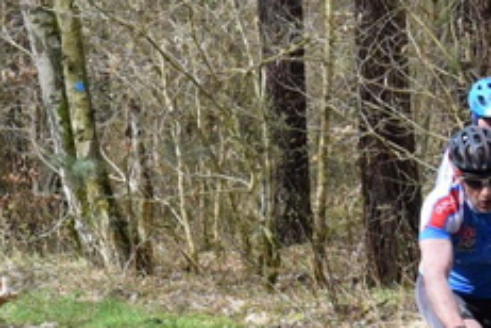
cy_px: 209
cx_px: 653
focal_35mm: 319
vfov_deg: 4.3
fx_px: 4350
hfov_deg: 6.4
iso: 4000
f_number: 8
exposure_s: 1/2000
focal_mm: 62
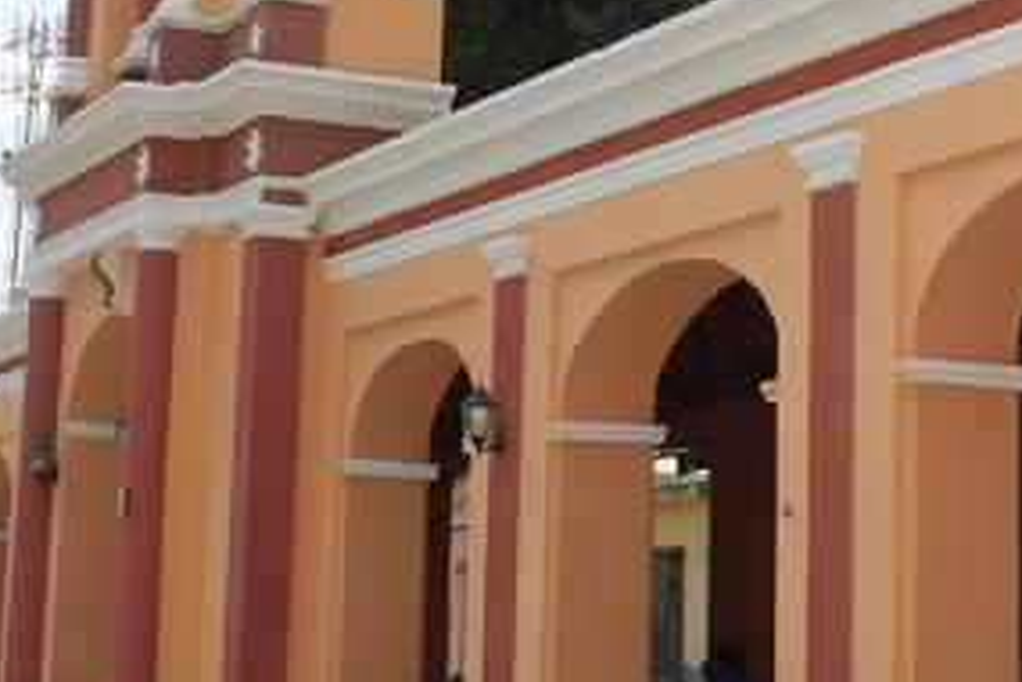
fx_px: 2526
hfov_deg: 22.3
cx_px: 911
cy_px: 63
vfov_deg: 15.2
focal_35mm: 89
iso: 250
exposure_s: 1/1600
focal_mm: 18
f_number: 5
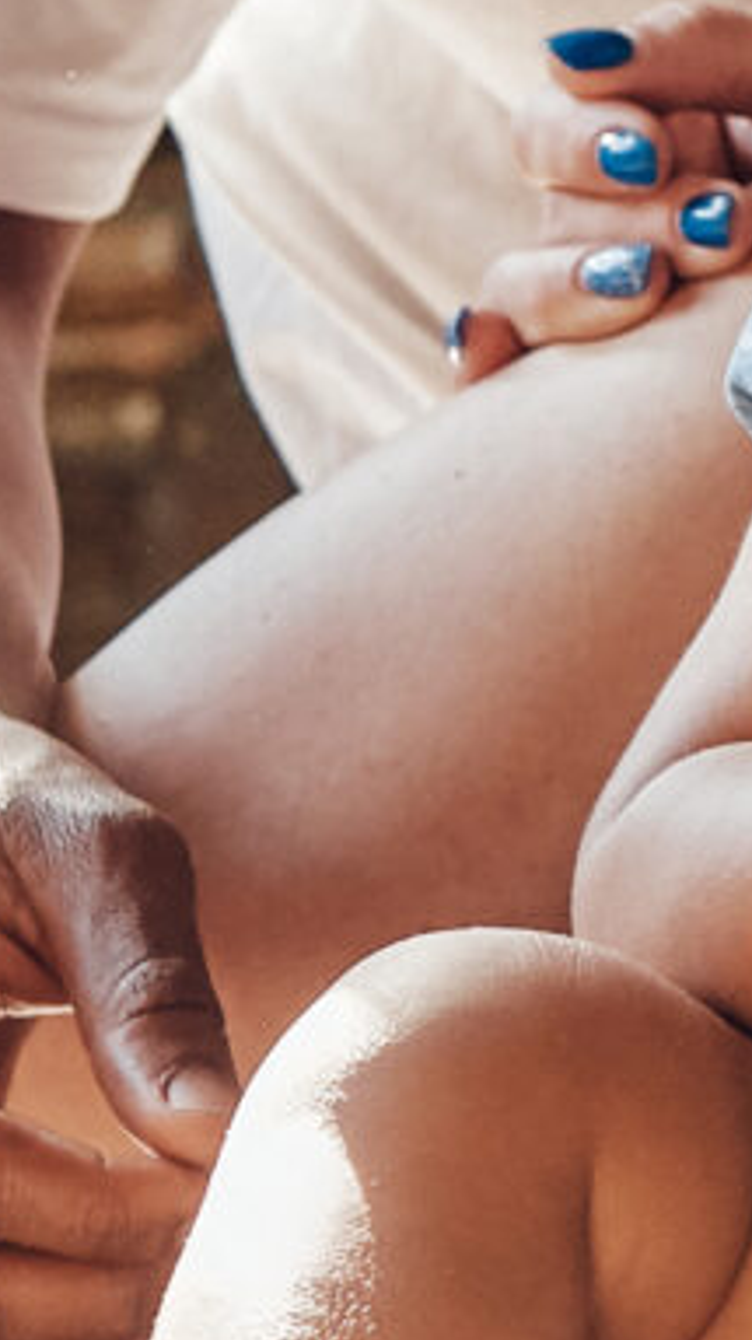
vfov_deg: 7.6
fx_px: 9941
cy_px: -222
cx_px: 1994
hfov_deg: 4.2
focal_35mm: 280
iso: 800
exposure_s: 1/250
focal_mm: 40
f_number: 4
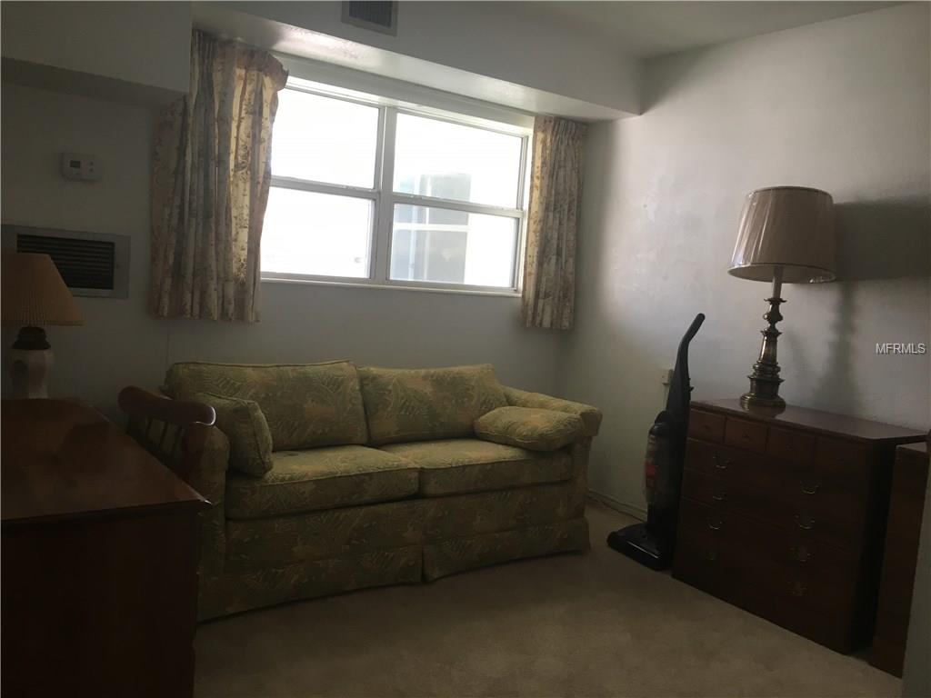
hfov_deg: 61.7
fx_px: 780
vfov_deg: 48.2
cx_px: 466
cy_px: 349
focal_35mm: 29
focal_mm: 4.15
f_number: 2.2
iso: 50
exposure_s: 1/30
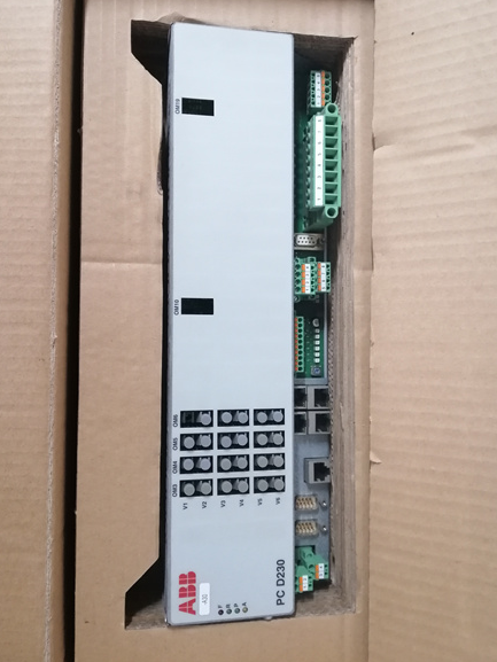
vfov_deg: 59.9
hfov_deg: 46.8
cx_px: 253
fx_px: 574
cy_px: 322
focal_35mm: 30
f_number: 2.2
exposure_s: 1/25
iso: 400
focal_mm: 3.81
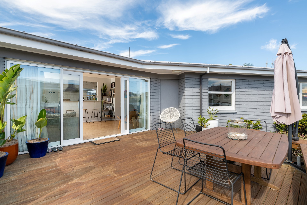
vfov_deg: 67.4
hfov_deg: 90.0
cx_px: 154
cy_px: 102
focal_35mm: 18
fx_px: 153
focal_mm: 18
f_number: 8
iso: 250
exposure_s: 1/250
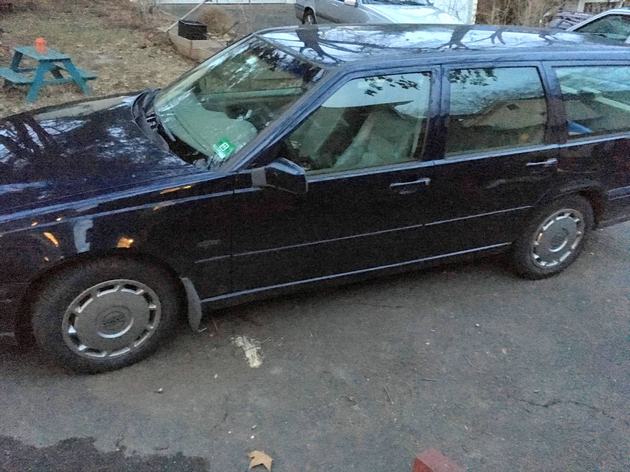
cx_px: 315
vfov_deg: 48.2
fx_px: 528
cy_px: 236
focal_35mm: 29
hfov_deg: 61.7
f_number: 2.2
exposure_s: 1/15
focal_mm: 4.15
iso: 2000
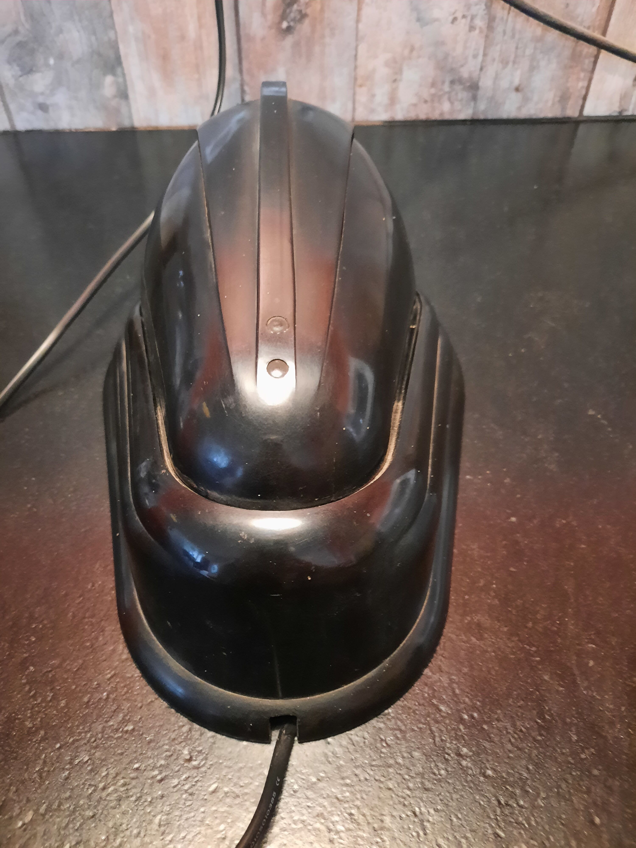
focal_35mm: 25
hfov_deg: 54.9
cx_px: 318
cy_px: 424
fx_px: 612
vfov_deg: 69.4
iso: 1000
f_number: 2
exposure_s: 1/17
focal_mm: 4.6
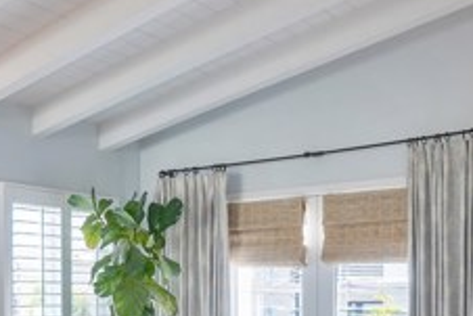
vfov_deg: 25.4
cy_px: 307
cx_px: 209
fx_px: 670
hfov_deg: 38.8
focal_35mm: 51
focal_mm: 18
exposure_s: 1/60
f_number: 8
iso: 125
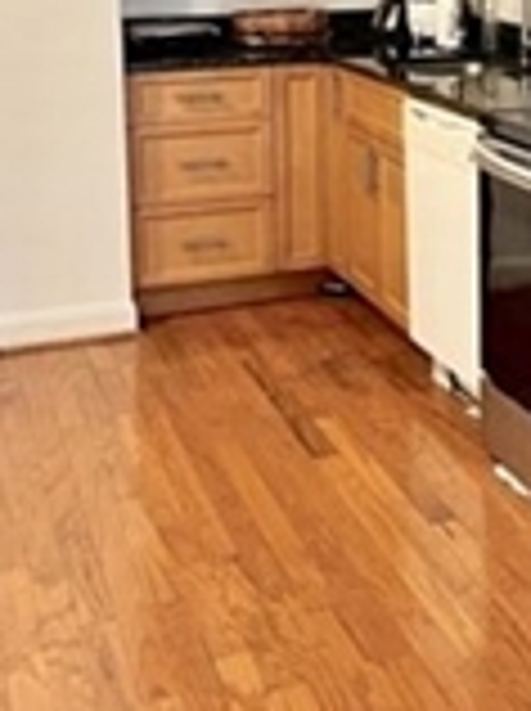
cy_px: 86
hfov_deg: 22.1
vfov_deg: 28.4
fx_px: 1354
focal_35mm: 66
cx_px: 346
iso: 400
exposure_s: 1/40
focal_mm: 5.1
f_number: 1.6
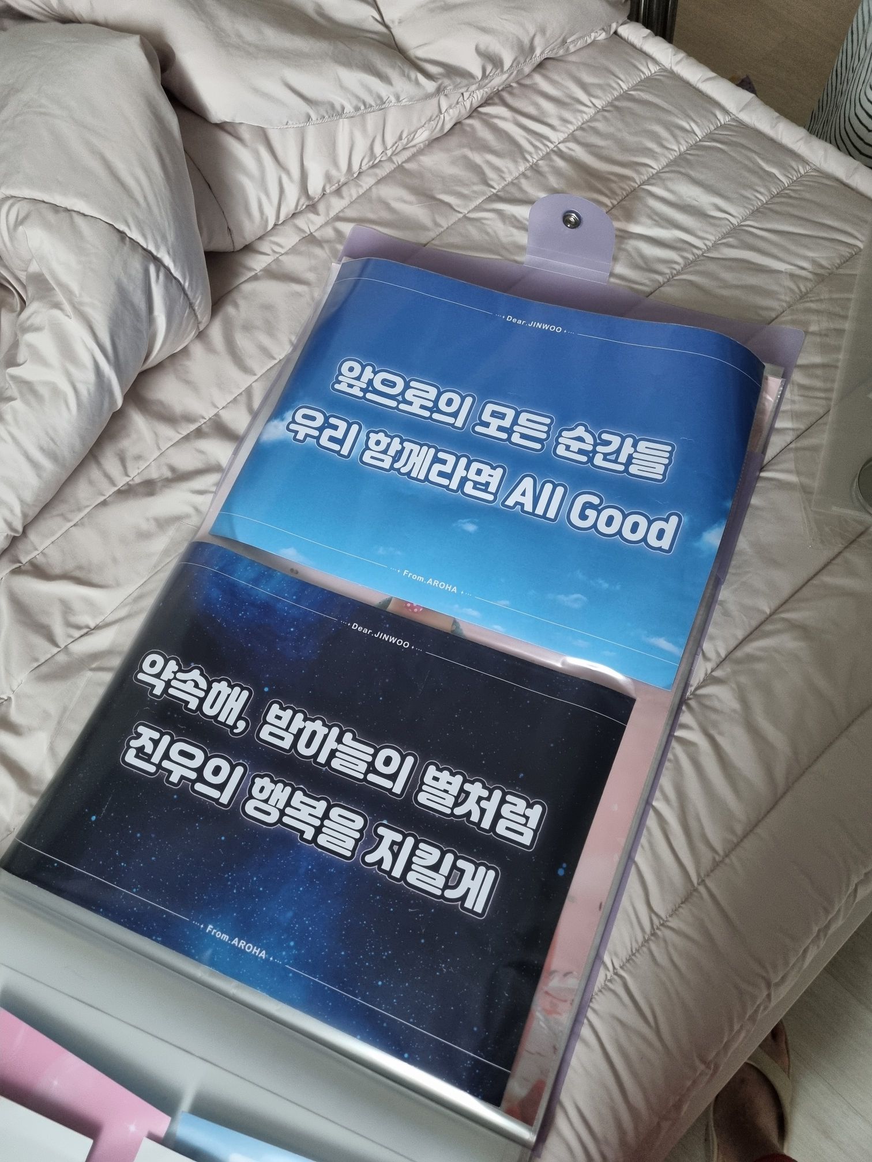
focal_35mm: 26
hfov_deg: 53.1
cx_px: 436
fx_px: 873
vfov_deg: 67.3
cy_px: 581
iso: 500
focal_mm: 5.4
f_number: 1.8
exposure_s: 1/40
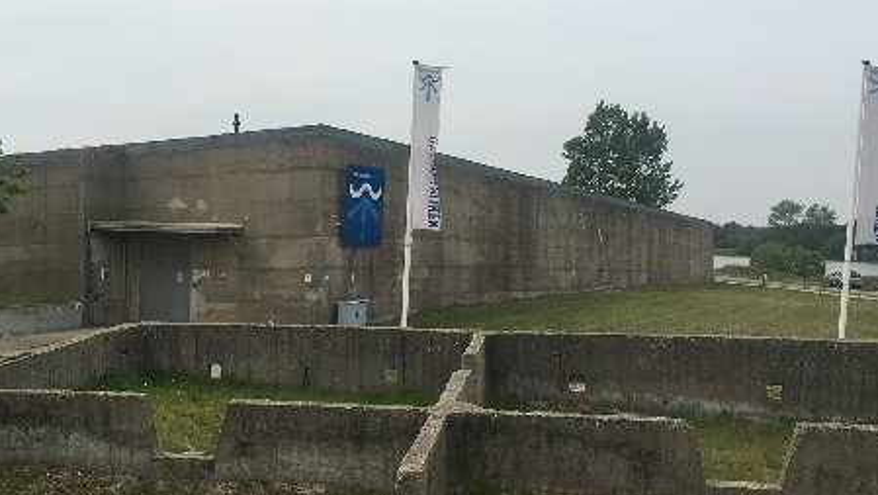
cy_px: 260
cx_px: 329
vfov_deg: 26.6
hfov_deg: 45.1
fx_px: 1048
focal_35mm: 45
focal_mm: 4.15
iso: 25
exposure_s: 1/1748
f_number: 2.2
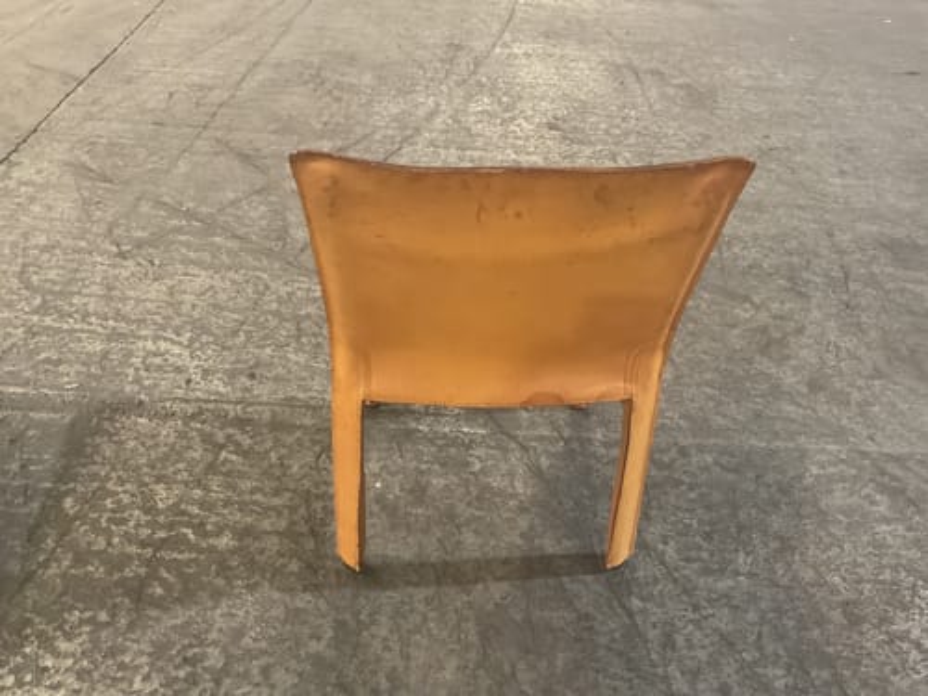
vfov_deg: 48.2
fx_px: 777
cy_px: 348
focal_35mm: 29
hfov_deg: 61.7
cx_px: 464
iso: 250
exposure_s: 1/33
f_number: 1.8
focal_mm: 3
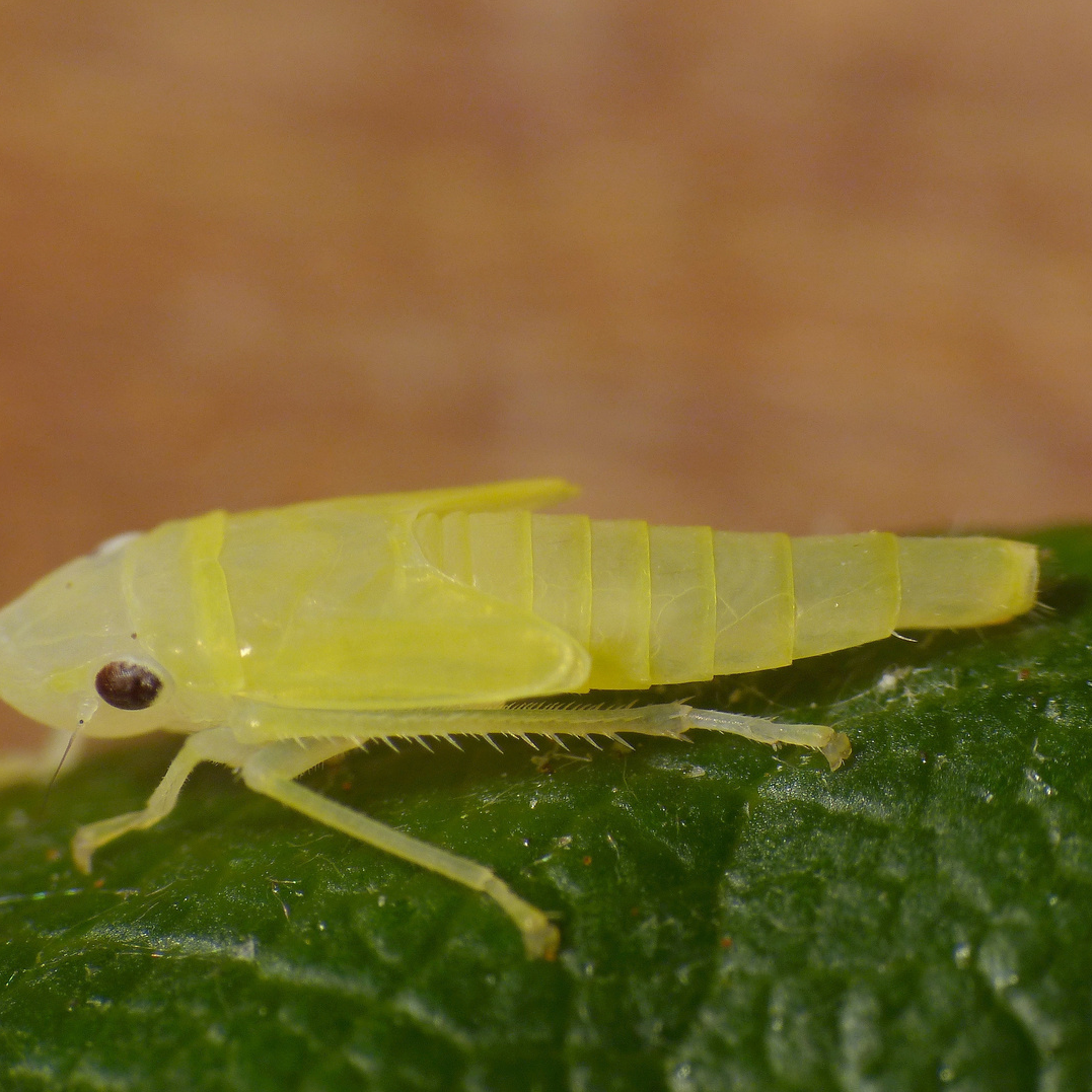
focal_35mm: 671
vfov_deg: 2.6
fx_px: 23948
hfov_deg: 2.6
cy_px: 545
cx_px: 595
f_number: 8
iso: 100
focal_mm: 102.2
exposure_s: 1/10
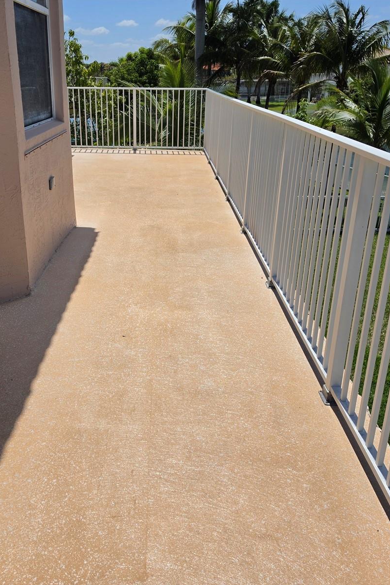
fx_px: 520
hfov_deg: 40.8
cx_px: 146
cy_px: 292
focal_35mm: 32
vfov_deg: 58.7
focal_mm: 6.5
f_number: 1.4
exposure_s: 1/7939
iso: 40
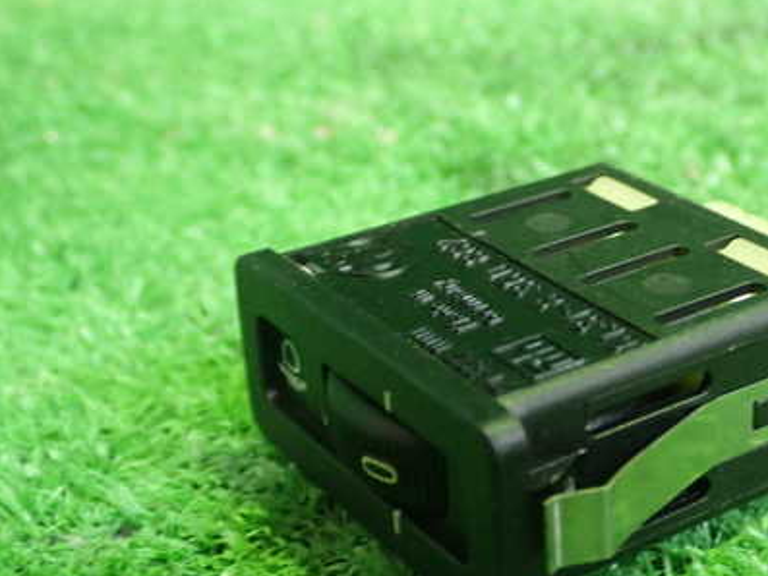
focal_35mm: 71
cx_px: 546
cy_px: 319
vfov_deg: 20.7
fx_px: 1576
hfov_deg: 27.1
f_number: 3.1
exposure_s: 1/20
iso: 800
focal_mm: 8.4
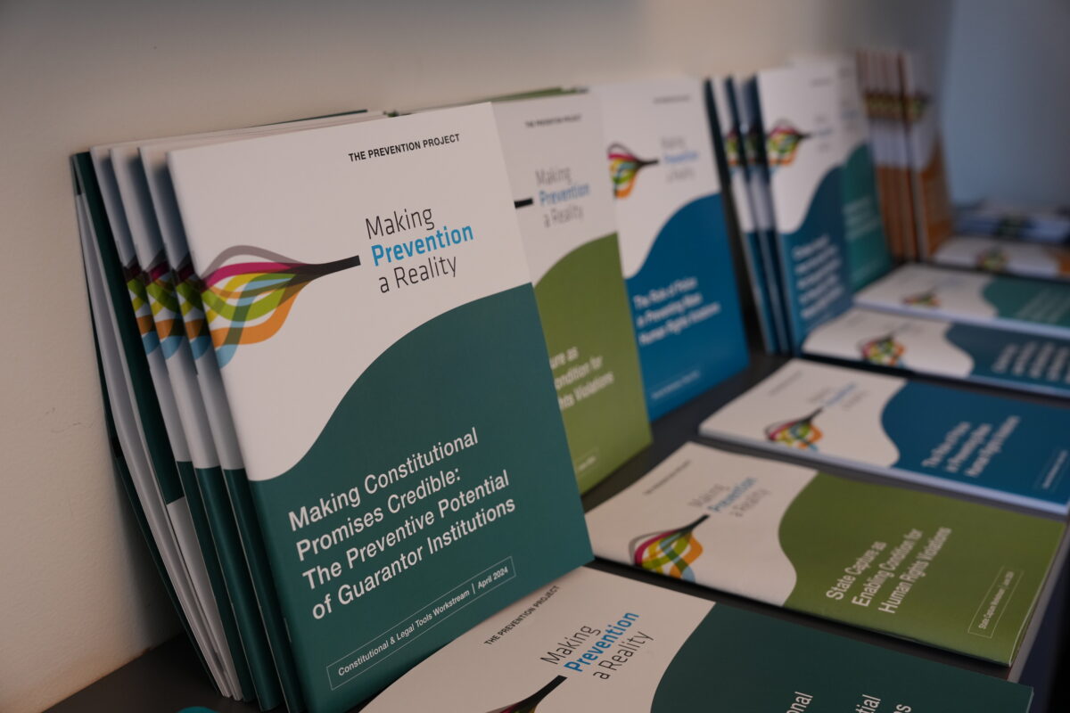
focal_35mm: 40
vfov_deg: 33.4
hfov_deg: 48.5
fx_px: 1189
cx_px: 535
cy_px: 356
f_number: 4
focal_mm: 40
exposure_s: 1/160
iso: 1000
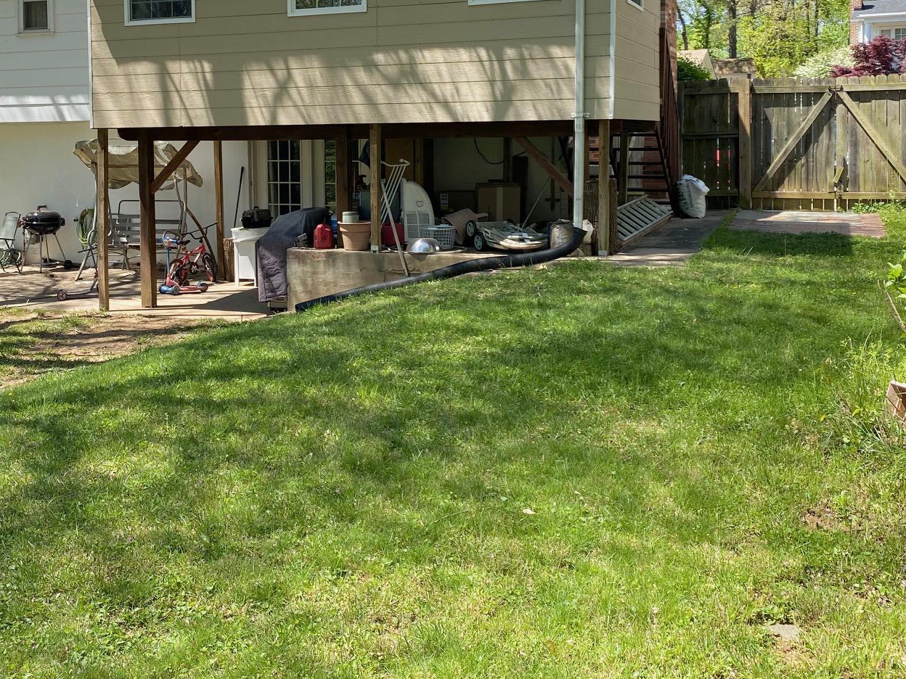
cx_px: 356
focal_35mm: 42
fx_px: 1099
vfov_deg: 33.7
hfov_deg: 44.5
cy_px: 179
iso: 32
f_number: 1.8
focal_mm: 4.25
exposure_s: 1/999
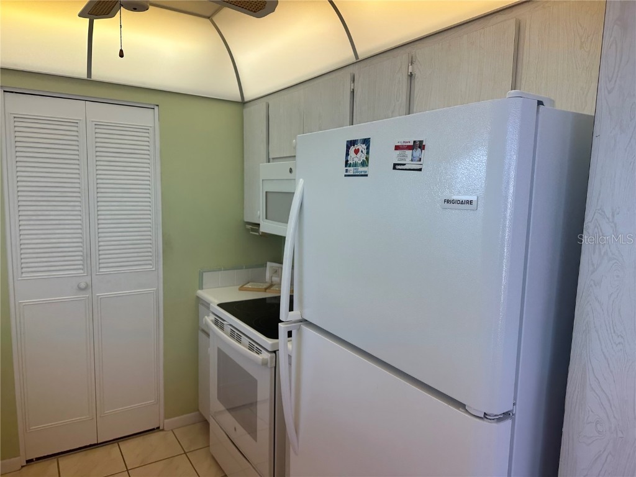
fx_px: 441
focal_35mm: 24
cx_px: 318
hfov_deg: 71.6
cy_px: 238
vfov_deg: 56.8
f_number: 1.78
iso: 64
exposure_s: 1/161
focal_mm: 6.86
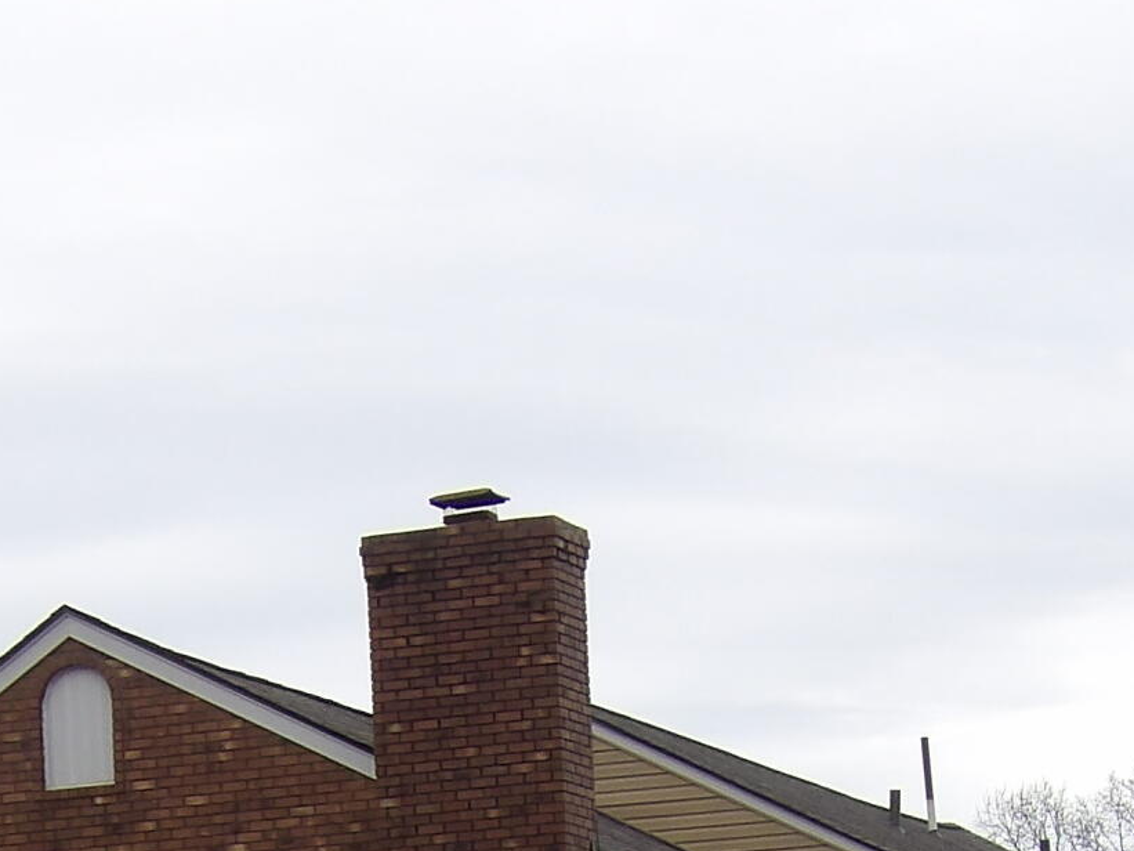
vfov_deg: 8.6
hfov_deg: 11.7
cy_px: 1426
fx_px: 5504
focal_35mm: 168
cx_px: 362
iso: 100
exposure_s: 1/221
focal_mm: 8.2
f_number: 3.8
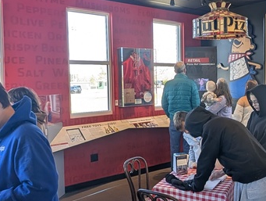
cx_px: 183
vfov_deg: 39.8
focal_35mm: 36
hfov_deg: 50.1
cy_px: 96
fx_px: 277
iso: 48
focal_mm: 2.02
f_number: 1.7
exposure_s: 1/210
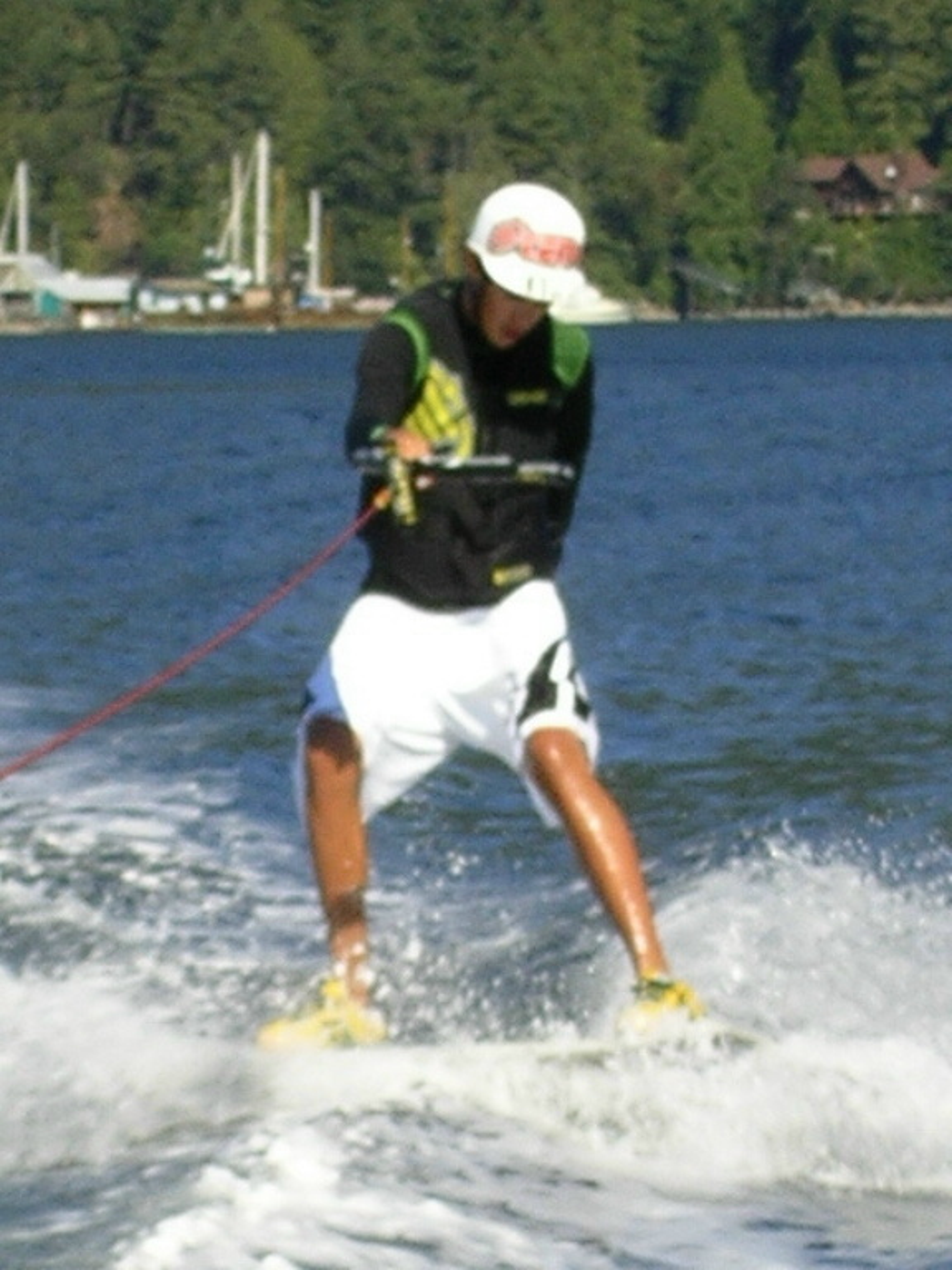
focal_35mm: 114
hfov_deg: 13.0
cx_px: 476
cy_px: 635
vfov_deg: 17.3
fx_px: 4180
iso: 50
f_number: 7.1
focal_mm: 17.4
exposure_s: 1/200
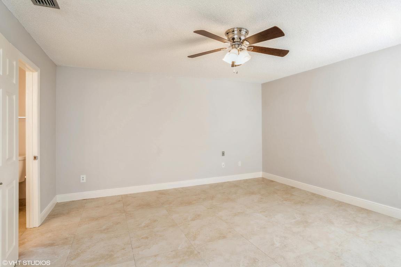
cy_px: 134
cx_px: 200
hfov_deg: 90.0
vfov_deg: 67.4
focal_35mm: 18
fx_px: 200
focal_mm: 12
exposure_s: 1/3
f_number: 9
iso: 200
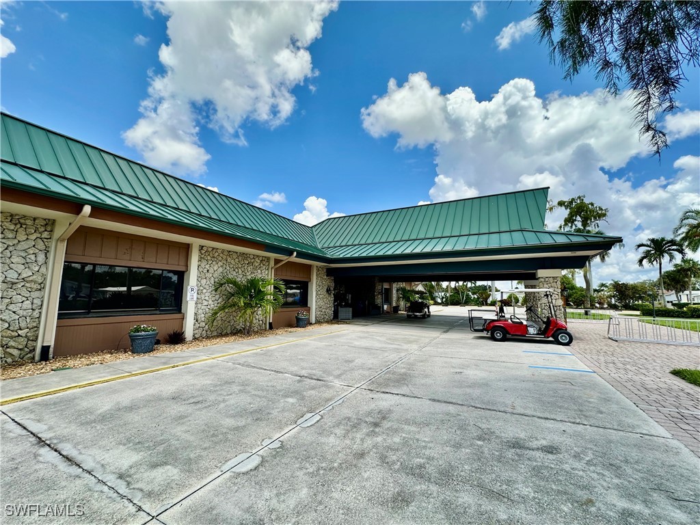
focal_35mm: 14
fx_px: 283
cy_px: 262
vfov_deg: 85.7
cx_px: 350
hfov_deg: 102.1
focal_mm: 2.22
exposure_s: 1/1304
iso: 40
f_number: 2.2
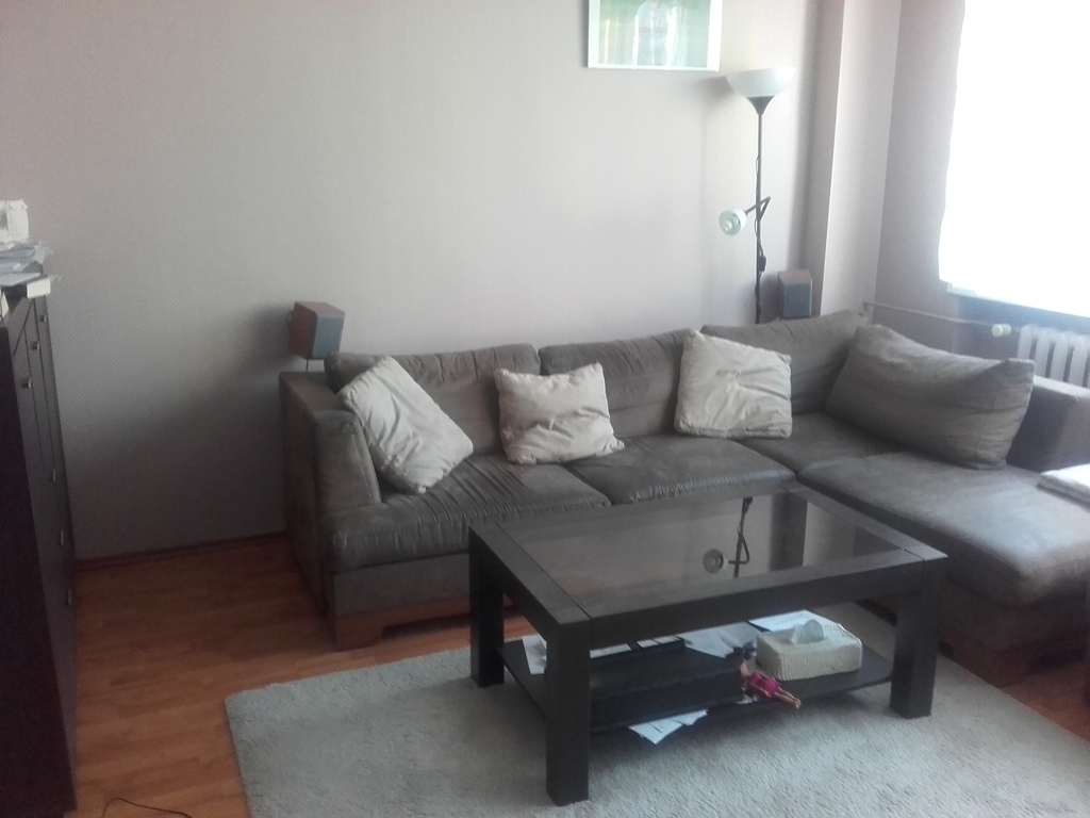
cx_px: 545
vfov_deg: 45.4
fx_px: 976
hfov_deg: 58.4
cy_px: 409
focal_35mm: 31
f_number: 2.2
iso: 120
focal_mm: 3.3
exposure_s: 1/24
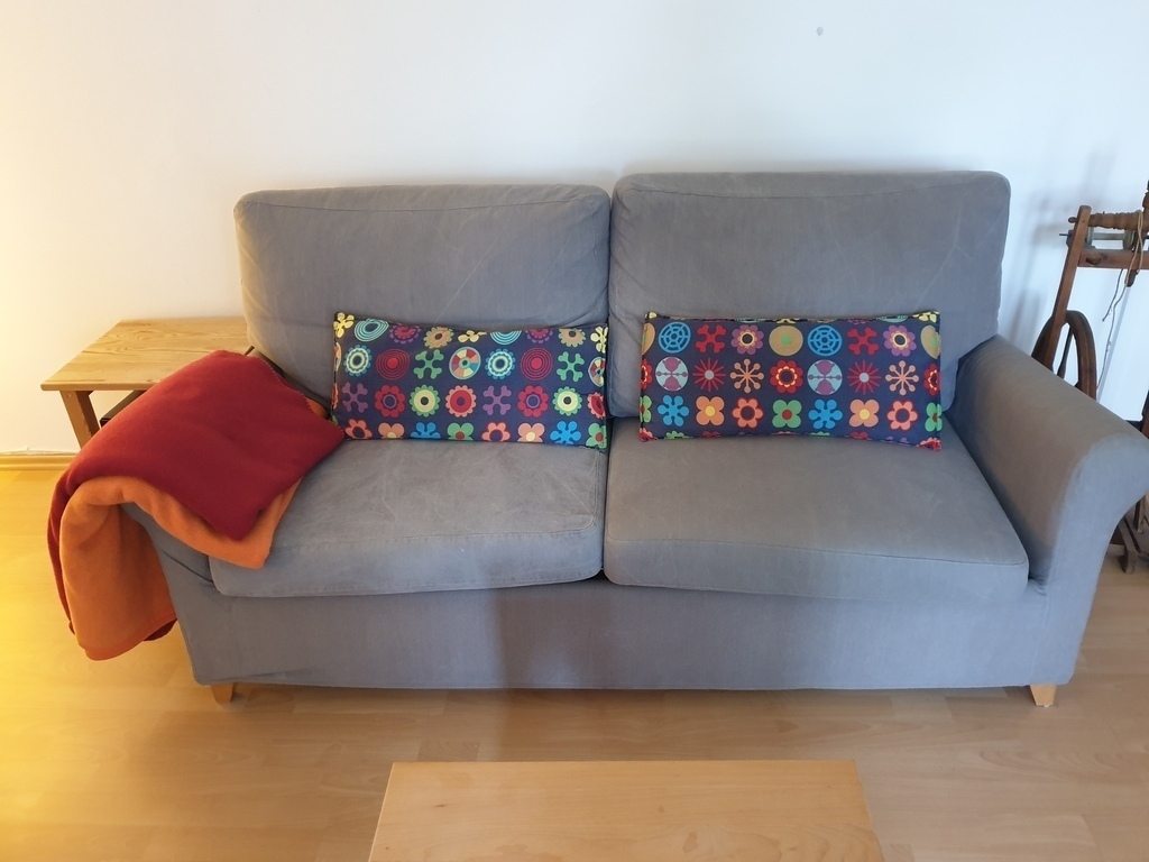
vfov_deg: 53.1
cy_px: 431
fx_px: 863
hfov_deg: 67.3
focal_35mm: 26
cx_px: 574
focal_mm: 4.3
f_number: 1.5
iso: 320
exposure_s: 1/50
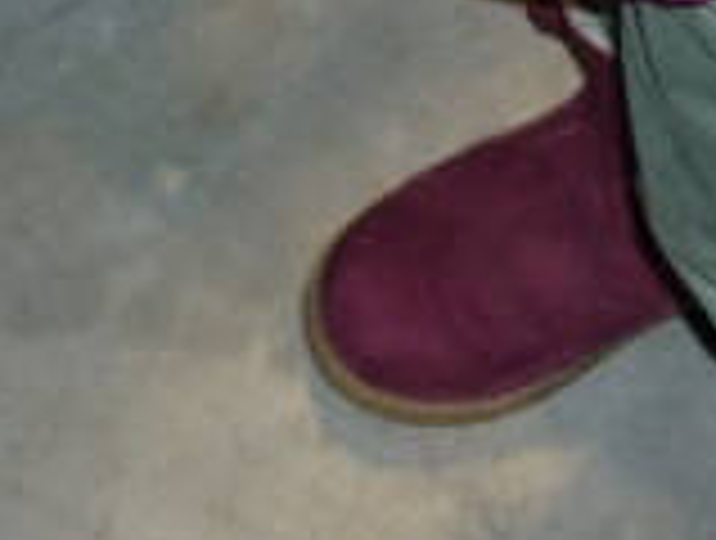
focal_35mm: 207
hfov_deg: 9.5
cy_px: -878
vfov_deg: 6.7
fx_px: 4291
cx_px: 509
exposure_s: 1/30
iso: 100
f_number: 2.8
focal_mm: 5.5
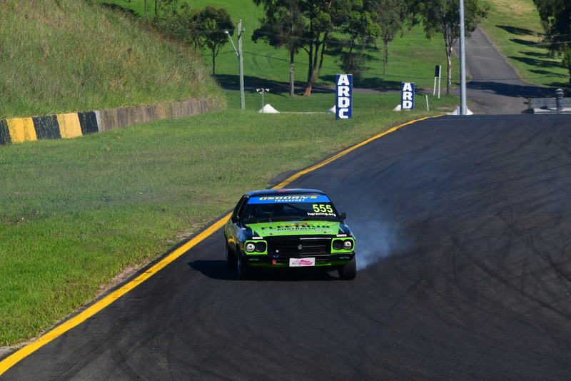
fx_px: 4760
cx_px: 286
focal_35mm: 300
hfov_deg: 6.9
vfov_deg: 4.6
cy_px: 190
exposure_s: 1/640
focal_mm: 200
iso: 400
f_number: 13
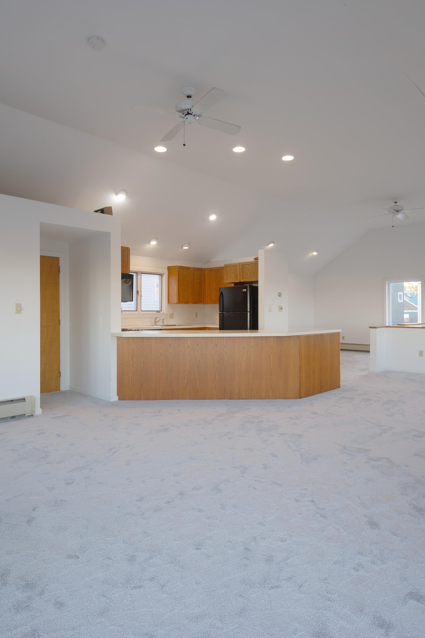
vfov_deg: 76.6
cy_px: 310
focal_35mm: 23
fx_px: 403
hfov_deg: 55.6
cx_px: 207
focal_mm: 14.5
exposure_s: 1/8
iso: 250
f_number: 7.1
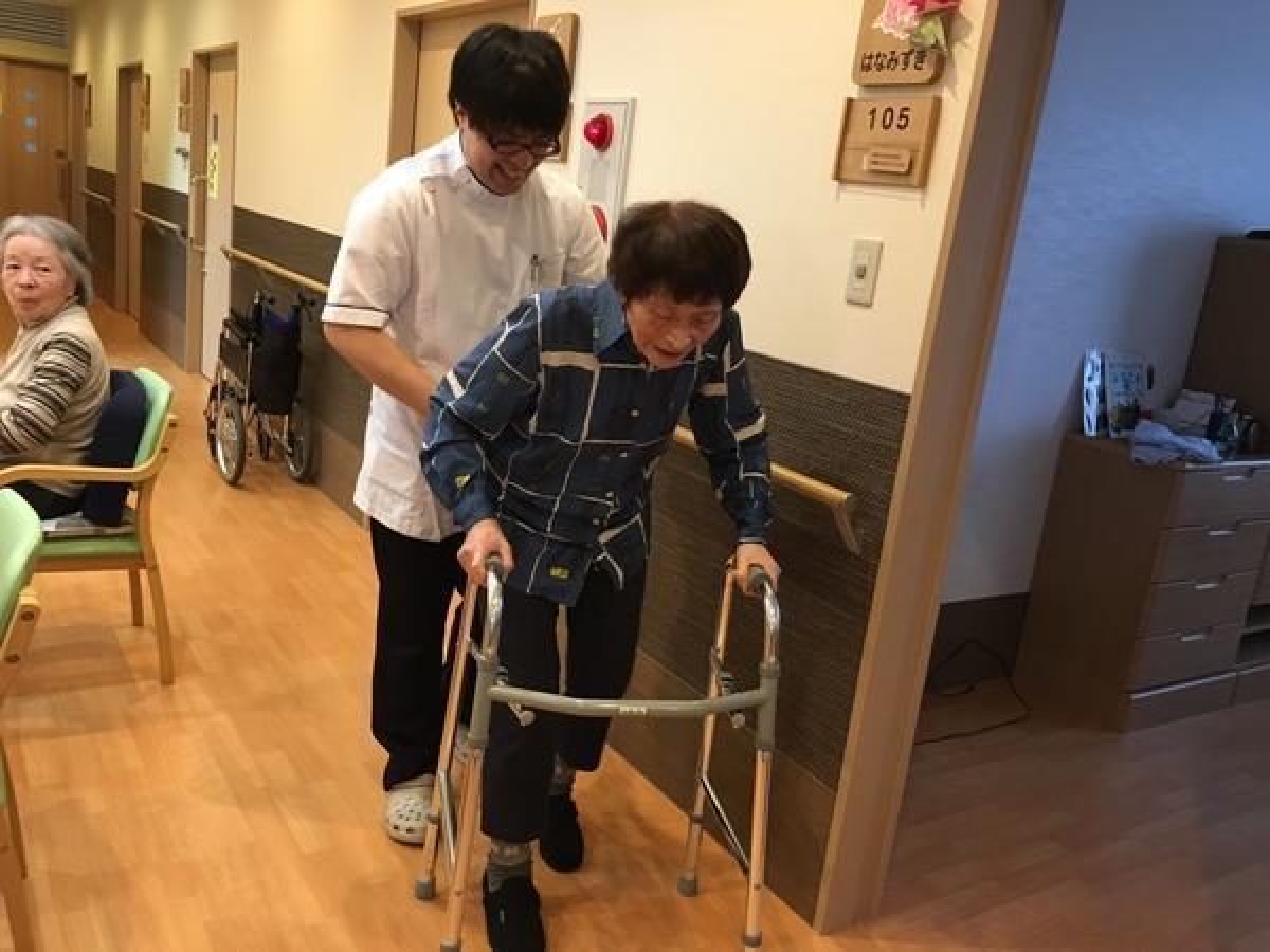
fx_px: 1064
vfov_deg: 48.2
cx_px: 635
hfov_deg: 61.7
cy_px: 476
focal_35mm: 29
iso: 160
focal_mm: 4.15
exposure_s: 1/30
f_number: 2.2
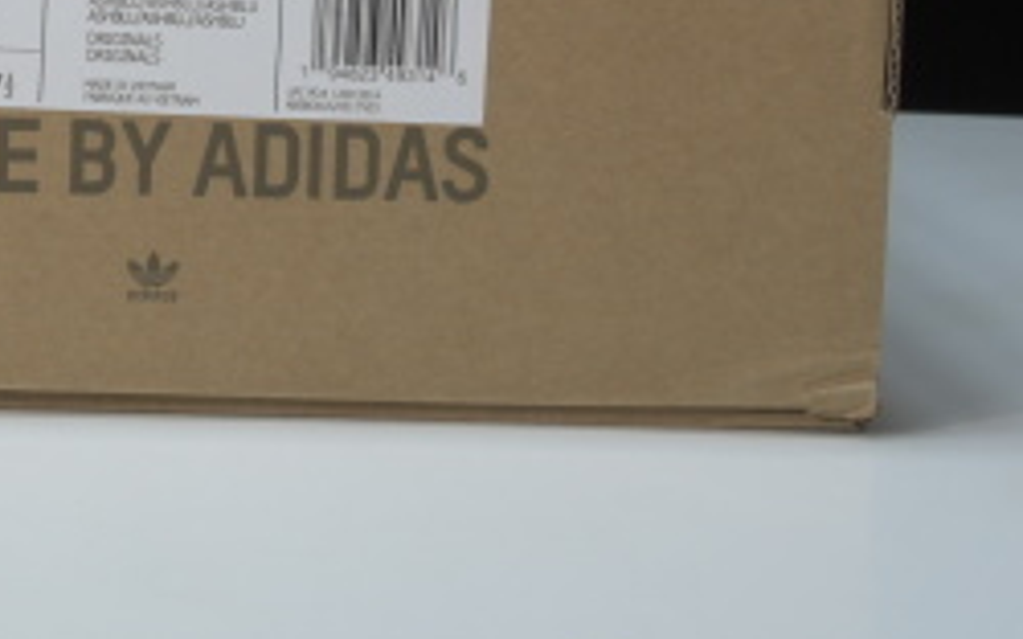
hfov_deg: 13.5
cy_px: -276
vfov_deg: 8.6
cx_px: -221
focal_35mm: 150
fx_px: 4180
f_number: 13
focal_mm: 31
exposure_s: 1/250
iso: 200
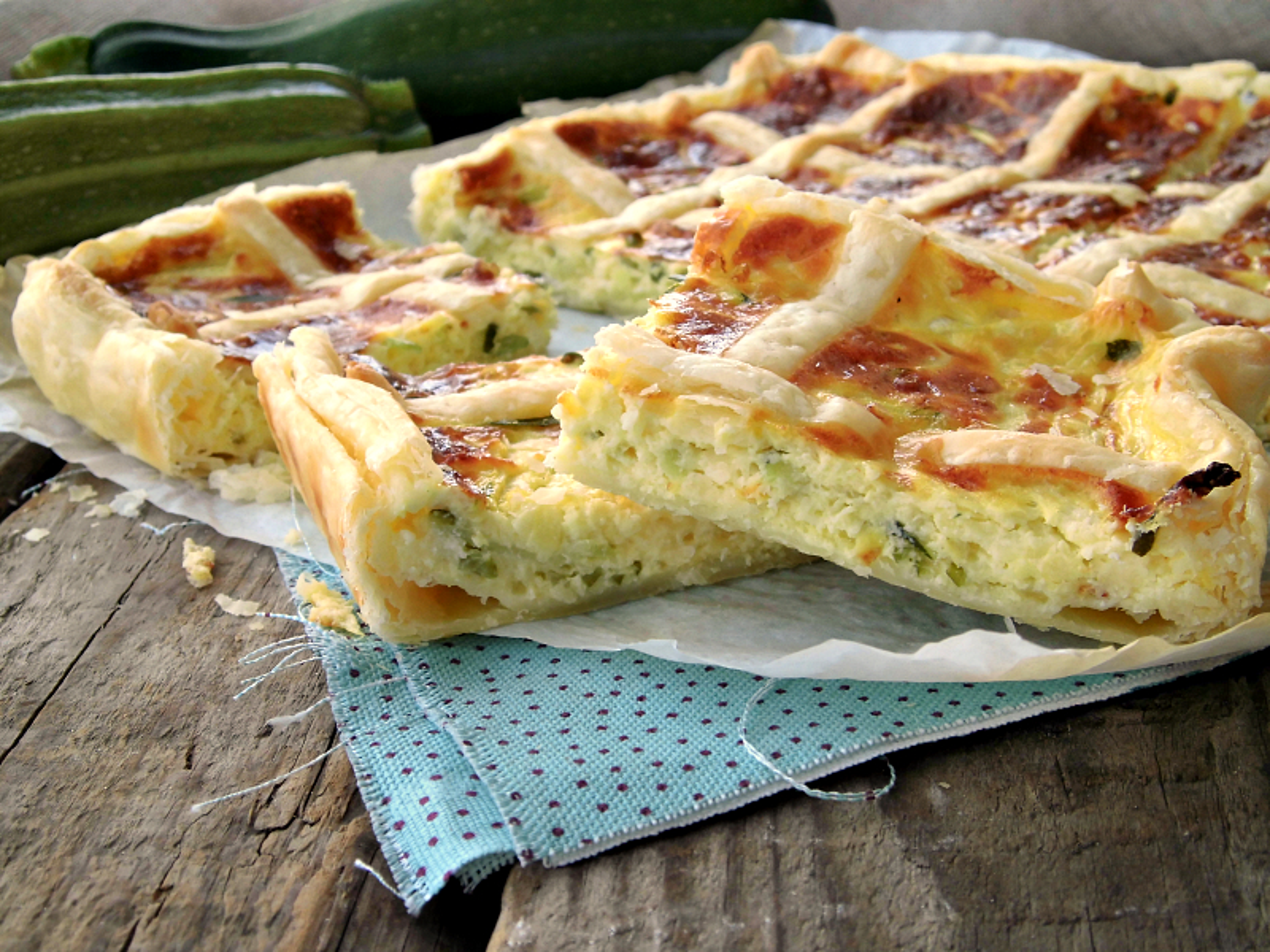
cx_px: 635
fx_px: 1724
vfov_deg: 30.9
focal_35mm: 47
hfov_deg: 40.4
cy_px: 476
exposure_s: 1/250
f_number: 3.4
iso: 100
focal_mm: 8.3
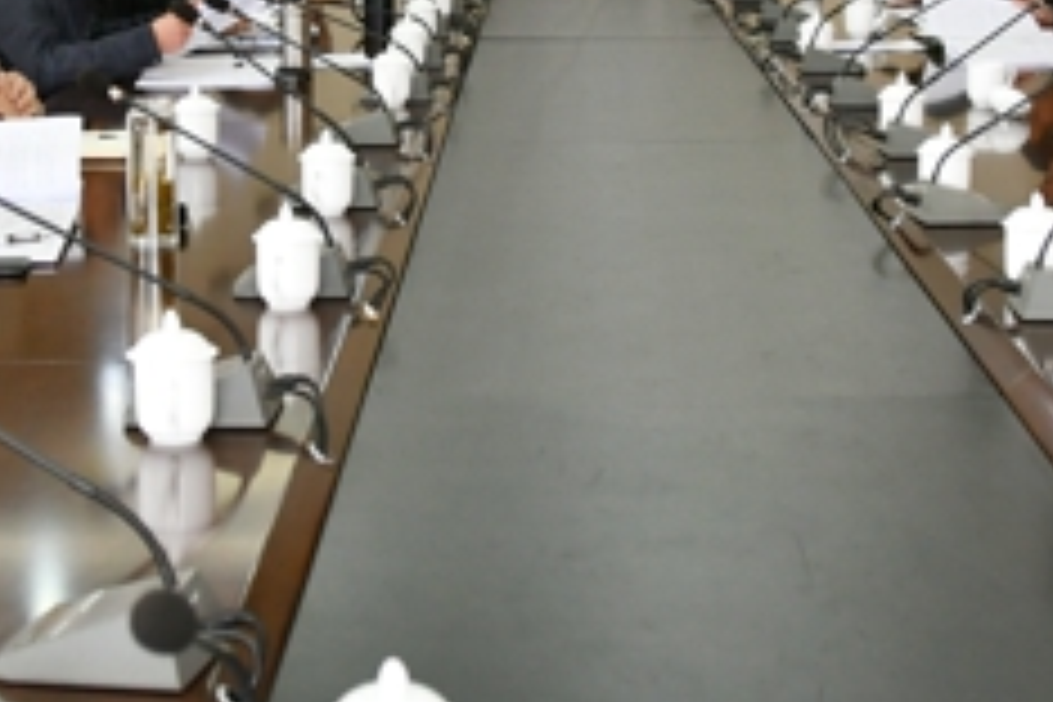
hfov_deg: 24.5
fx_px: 2428
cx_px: 508
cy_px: 18
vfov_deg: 16.2
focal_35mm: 83
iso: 800
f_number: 3.5
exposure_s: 1/160
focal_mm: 18
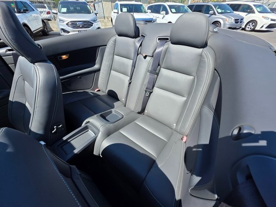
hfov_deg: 106.2
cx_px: 138
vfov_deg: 89.9
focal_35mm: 13
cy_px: 104
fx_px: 104
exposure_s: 1/892
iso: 40
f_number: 1.9
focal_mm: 2.2
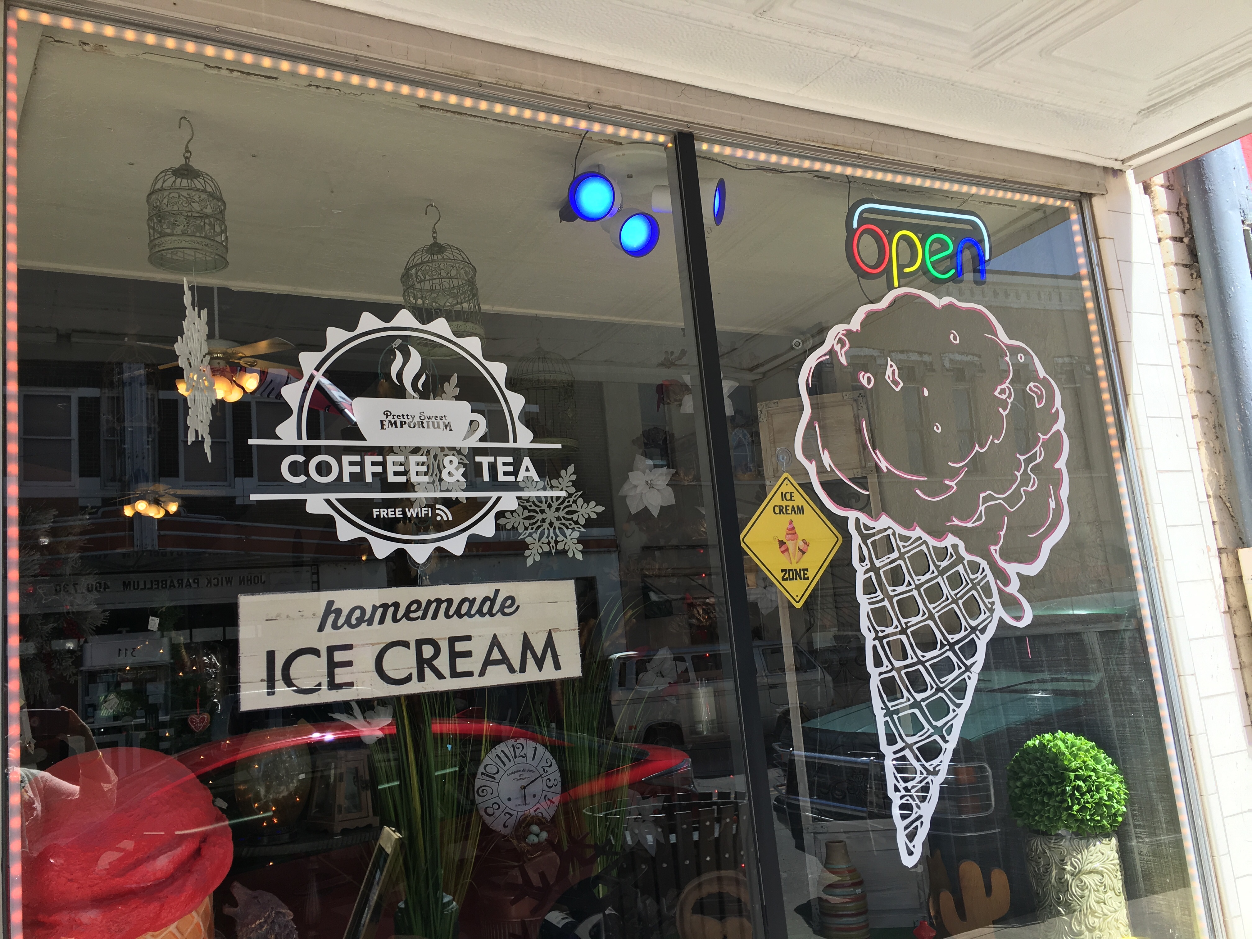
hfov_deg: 61.7
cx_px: 626
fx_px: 1049
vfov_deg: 48.2
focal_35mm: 29
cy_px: 470
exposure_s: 1/447
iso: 25
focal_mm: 4.15
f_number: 2.2
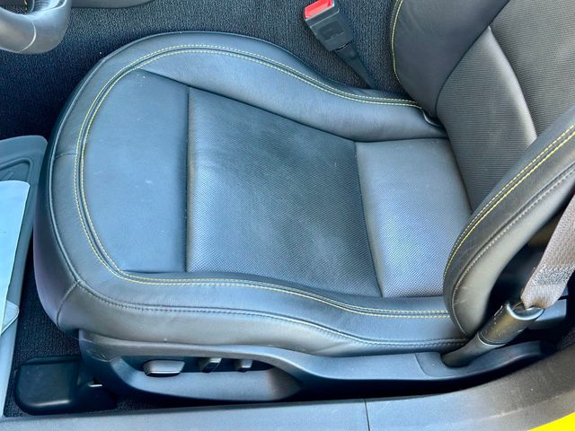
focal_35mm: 48
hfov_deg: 39.7
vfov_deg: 30.3
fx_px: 797
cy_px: 216
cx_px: 288
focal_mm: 6.86
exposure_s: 1/71
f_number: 1.78
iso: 125
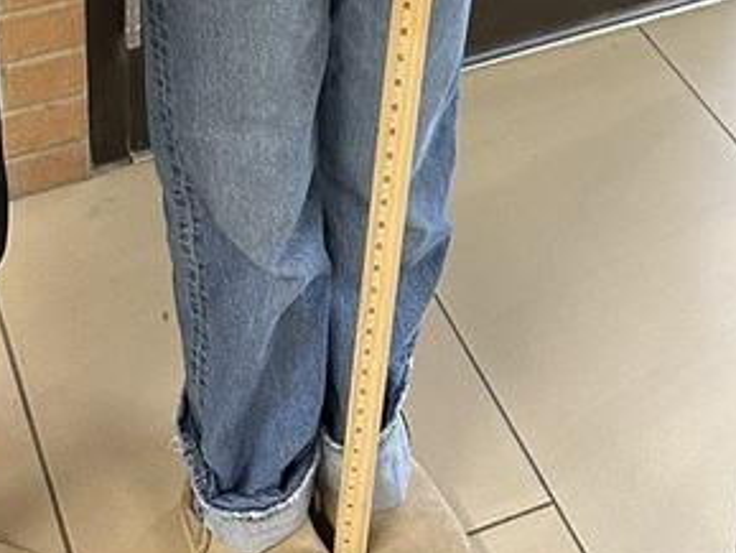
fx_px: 1808
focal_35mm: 85
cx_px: 415
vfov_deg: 14.2
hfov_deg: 23.0
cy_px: -594
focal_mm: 6.86
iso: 320
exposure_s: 1/60
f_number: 1.78
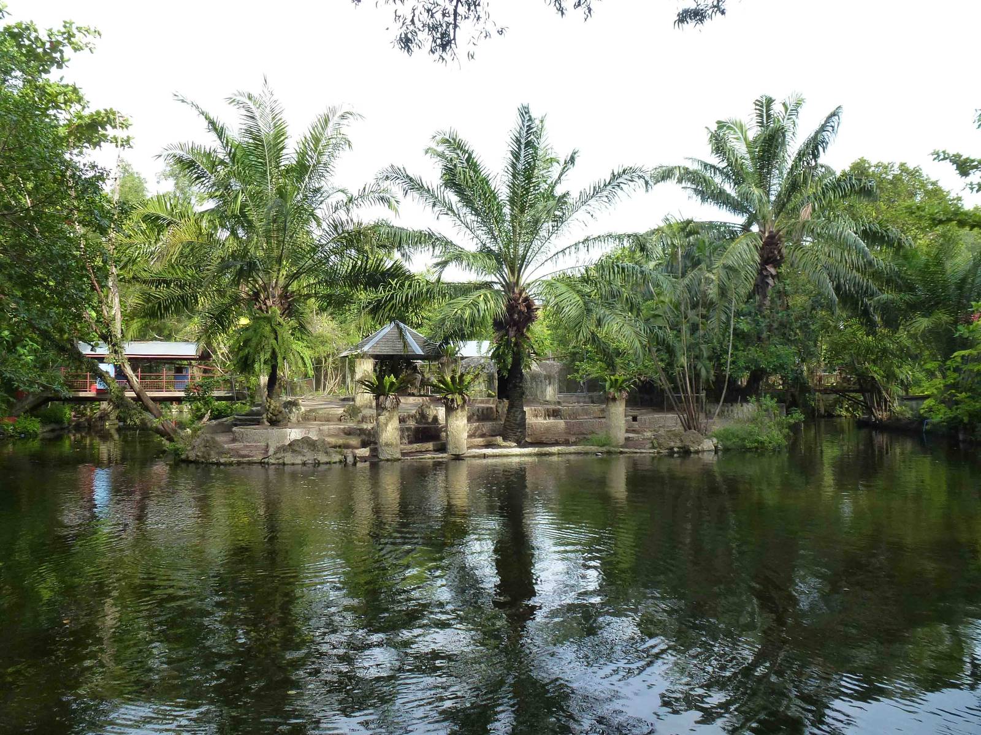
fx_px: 680
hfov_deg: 71.6
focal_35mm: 24
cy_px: 368
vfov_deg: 56.8
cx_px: 490
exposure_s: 1/160
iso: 160
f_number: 4
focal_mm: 4.3
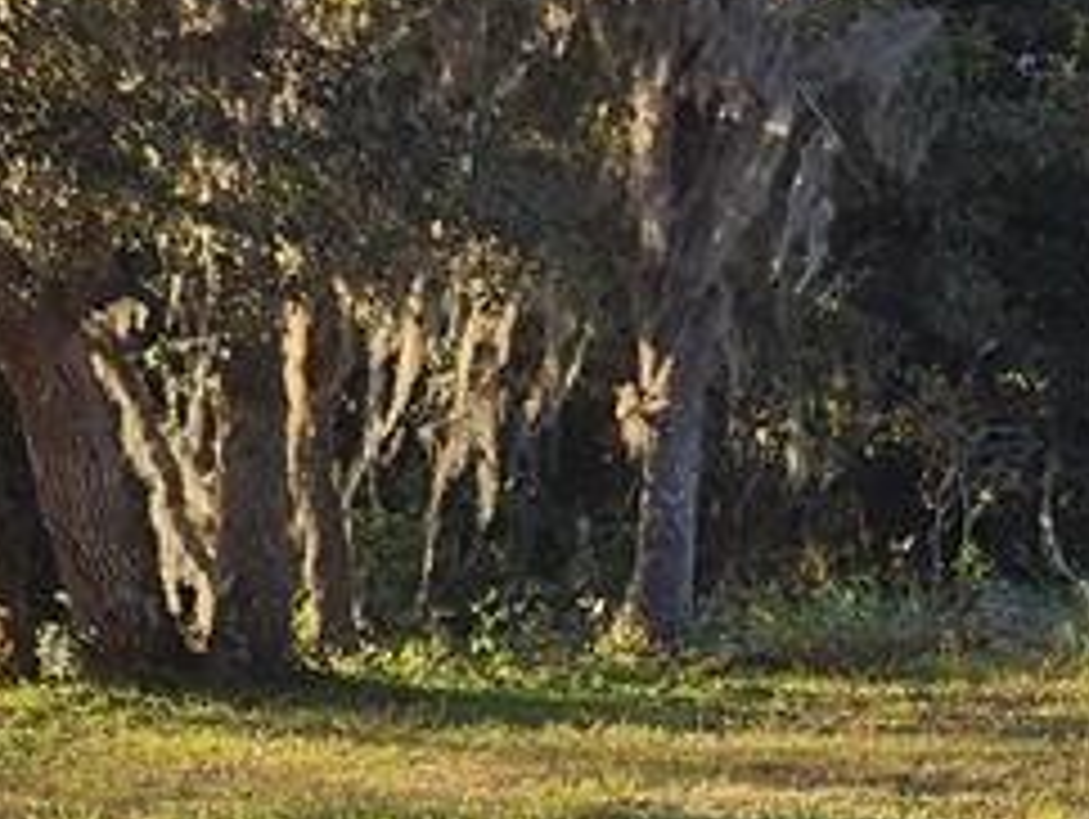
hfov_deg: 11.6
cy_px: 688
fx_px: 4787
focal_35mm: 152
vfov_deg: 9.7
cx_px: 2196
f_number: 1.8
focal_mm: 6.4
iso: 12
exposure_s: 1/340
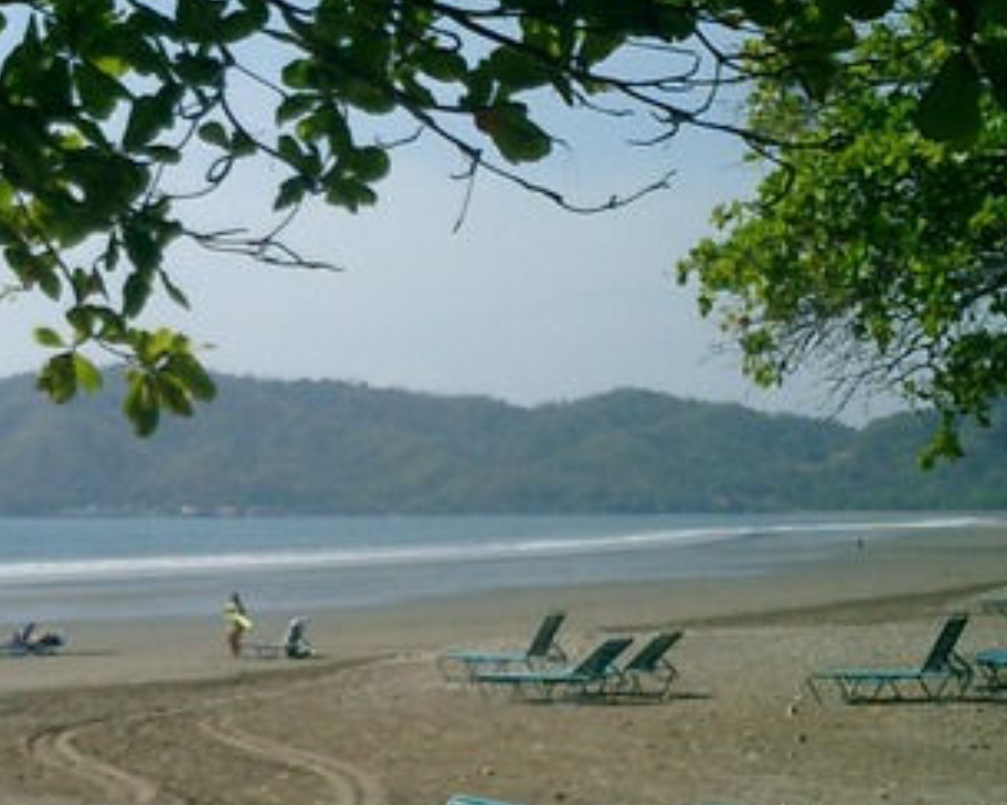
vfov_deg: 20.6
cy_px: 590
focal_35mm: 74
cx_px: 182
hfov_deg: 25.2
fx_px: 2205
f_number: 3.2
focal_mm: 7.5
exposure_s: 1/3200
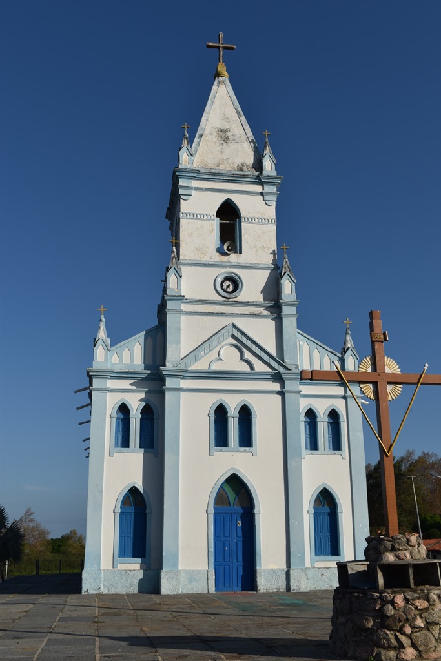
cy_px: 330
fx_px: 689
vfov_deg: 51.3
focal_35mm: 38
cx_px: 220
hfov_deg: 35.5
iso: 100
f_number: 9
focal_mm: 25
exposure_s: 1/400
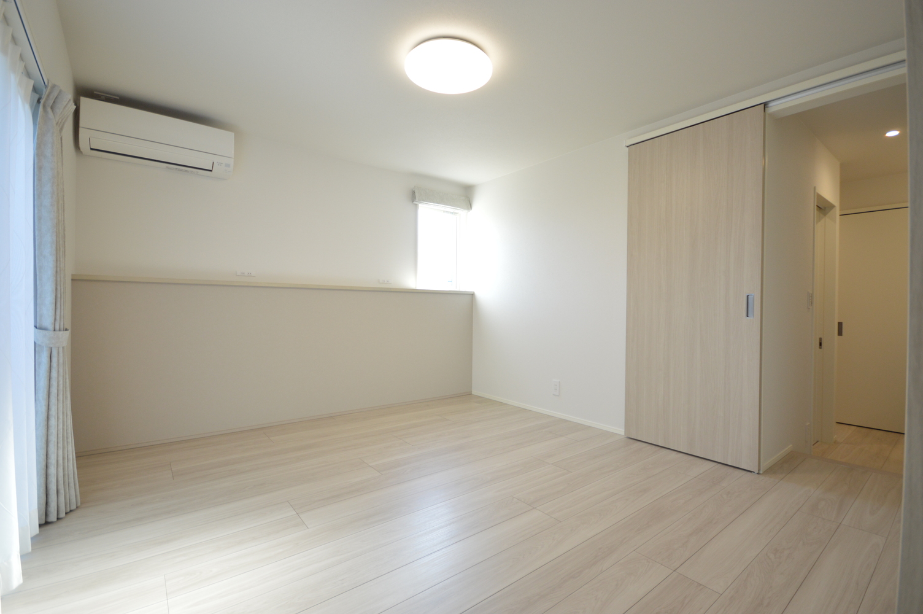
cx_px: 462
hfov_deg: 100.4
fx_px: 384
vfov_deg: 77.2
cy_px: 307
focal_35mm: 15
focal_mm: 10
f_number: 4
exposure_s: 1/60
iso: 400
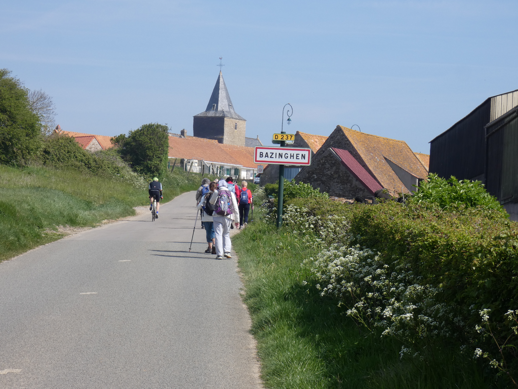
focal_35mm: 135
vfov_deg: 11.0
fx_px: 2020
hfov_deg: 14.6
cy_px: 194
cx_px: 259
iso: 80
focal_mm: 24.2
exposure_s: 1/320
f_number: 5.3
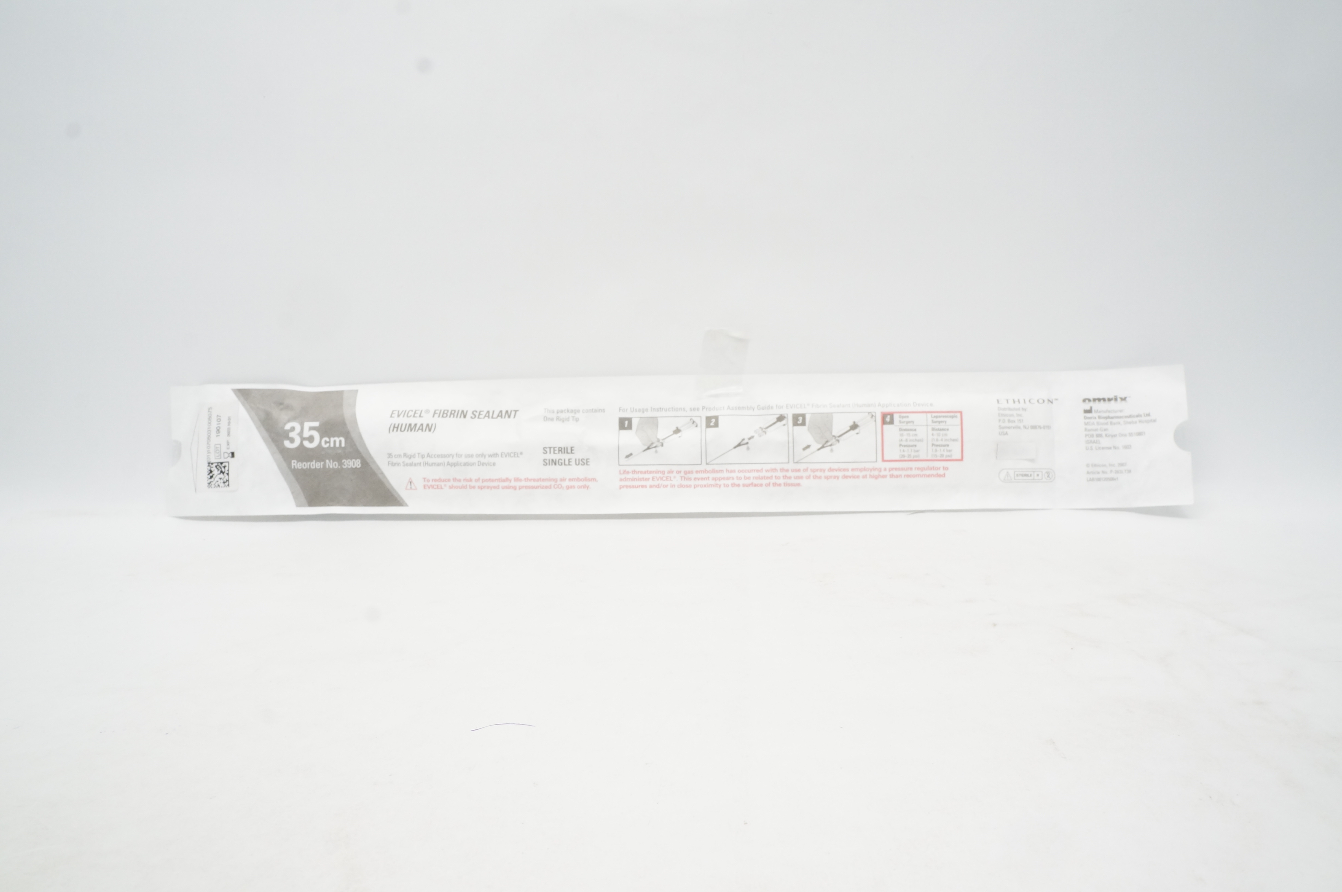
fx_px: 1005
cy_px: 446
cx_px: 671
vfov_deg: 47.8
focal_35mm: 27
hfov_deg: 67.4
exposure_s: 1/20
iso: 800
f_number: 11
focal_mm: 18
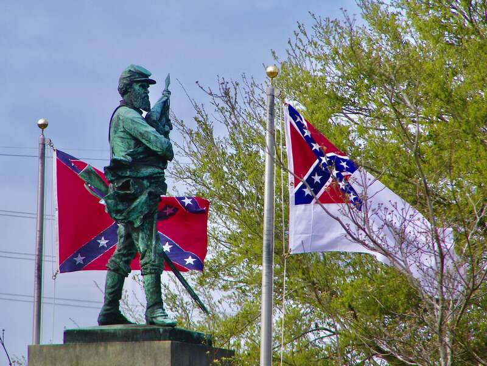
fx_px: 5121
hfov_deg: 5.4
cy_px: 183
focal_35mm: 364
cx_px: 244
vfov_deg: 4.1
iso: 80
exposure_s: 1/500
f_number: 5.4
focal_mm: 65.1
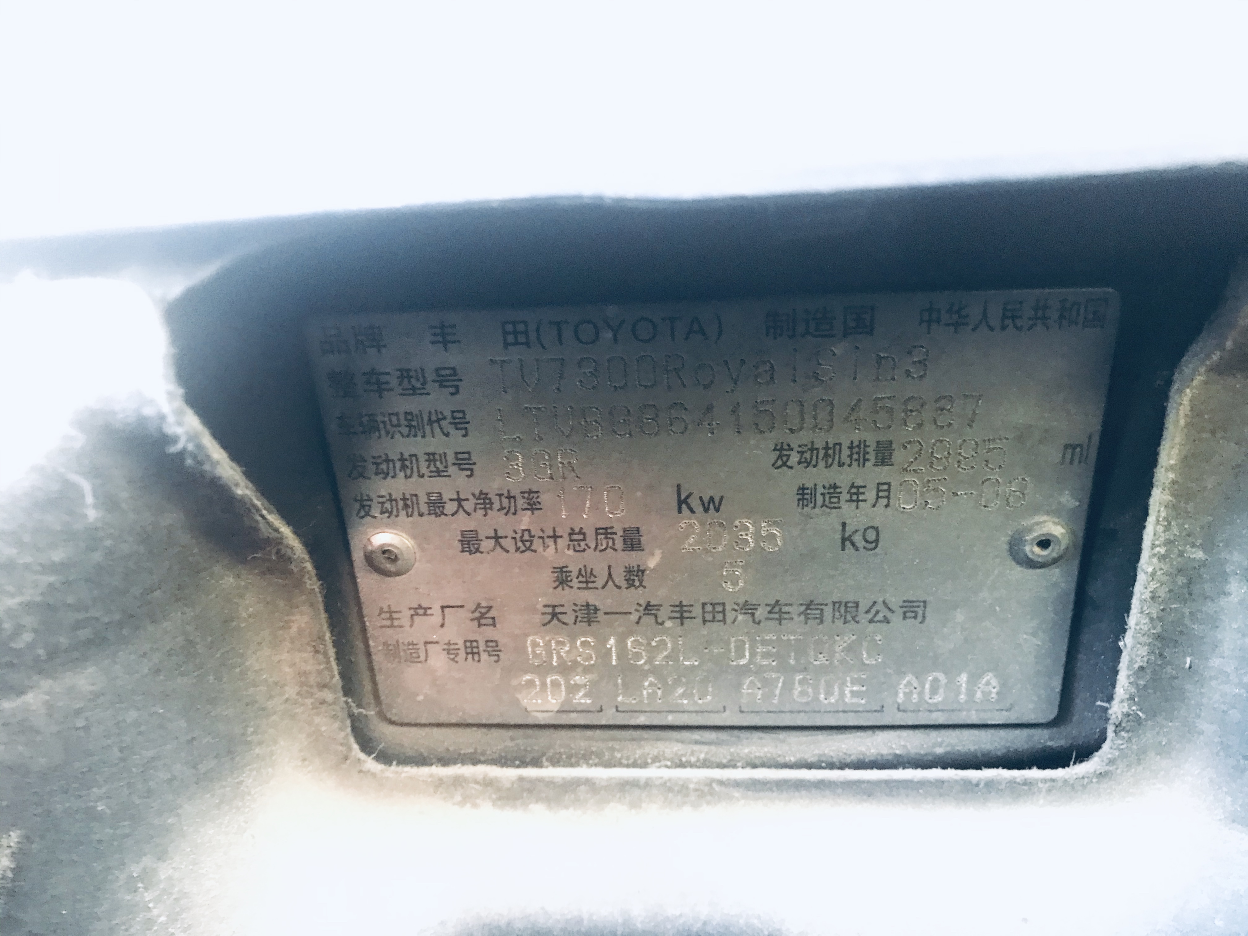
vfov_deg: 49.7
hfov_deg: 63.4
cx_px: 624
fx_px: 1009
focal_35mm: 28
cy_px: 468
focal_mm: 3.99
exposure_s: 1/8
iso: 100
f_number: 1.8
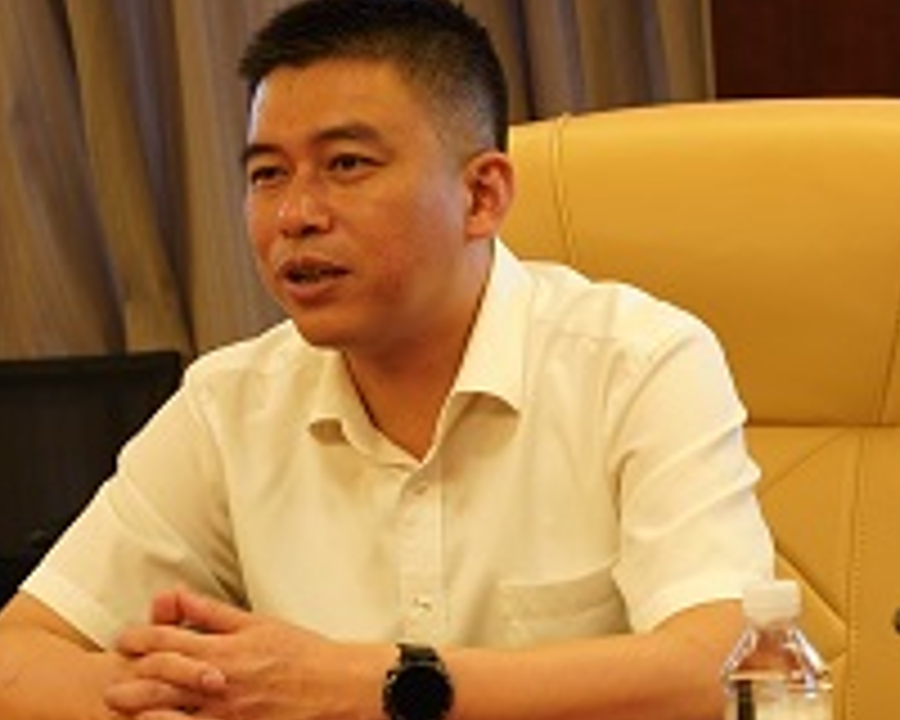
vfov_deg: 7.5
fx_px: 5460
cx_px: 454
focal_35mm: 205
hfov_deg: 9.4
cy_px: 126
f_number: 5.6
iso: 1000
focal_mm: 62.3
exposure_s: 1/15
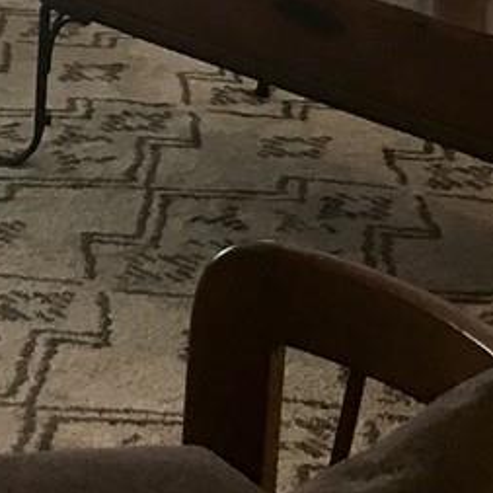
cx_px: -86
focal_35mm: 162
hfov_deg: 10.6
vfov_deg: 10.4
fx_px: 2610
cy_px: -269
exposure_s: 1/30
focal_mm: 4.15
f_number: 2.2
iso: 64
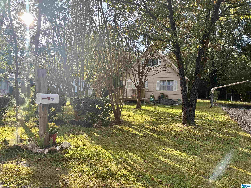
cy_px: 94
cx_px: 126
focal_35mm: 26
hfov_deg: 67.3
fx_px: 189
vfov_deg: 53.1
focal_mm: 5.96
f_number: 1.6
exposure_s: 1/591
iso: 50
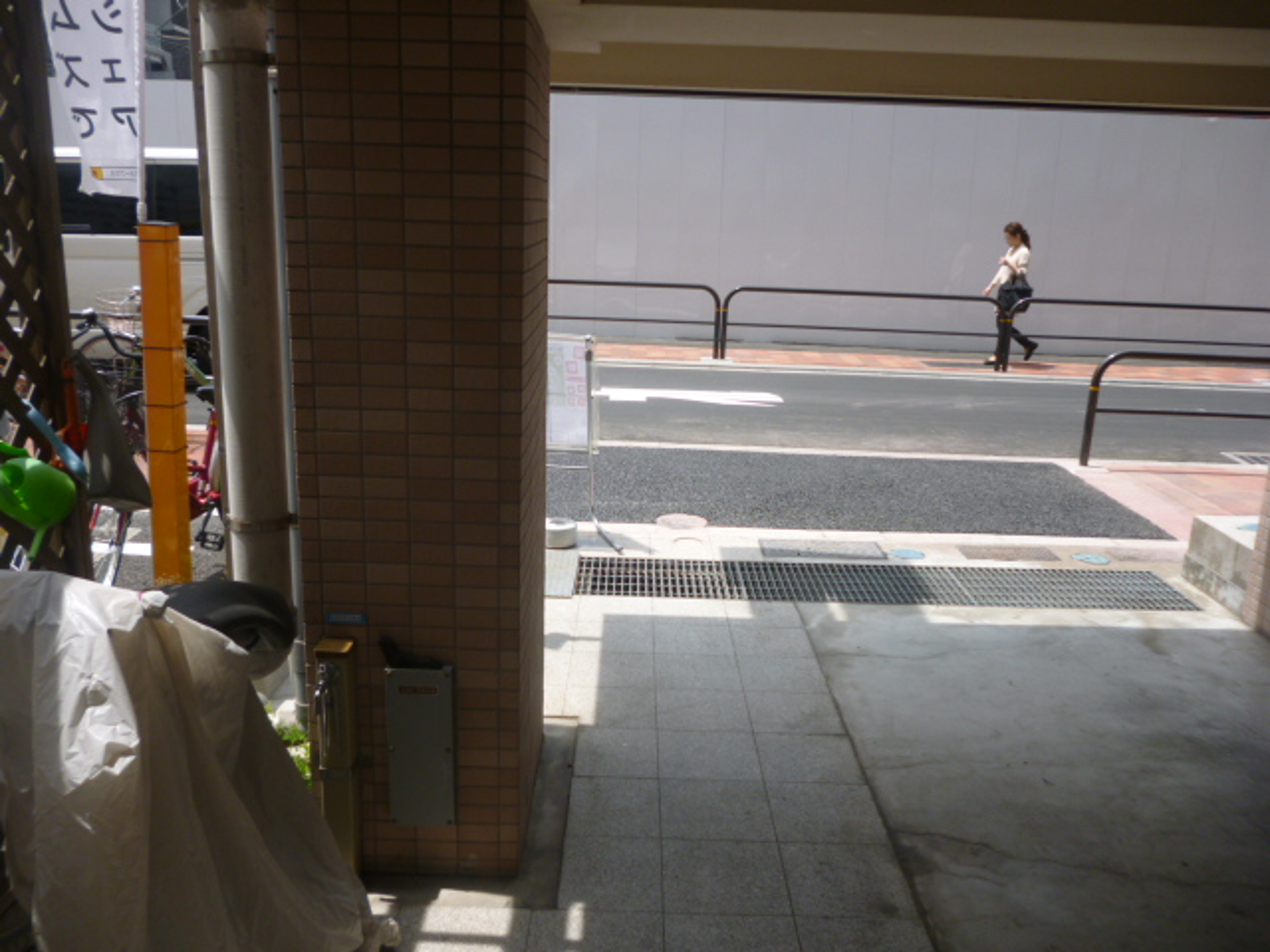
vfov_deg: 49.7
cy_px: 476
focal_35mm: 28
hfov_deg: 63.4
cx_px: 635
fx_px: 1027
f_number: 3.1
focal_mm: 5
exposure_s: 1/500
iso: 100
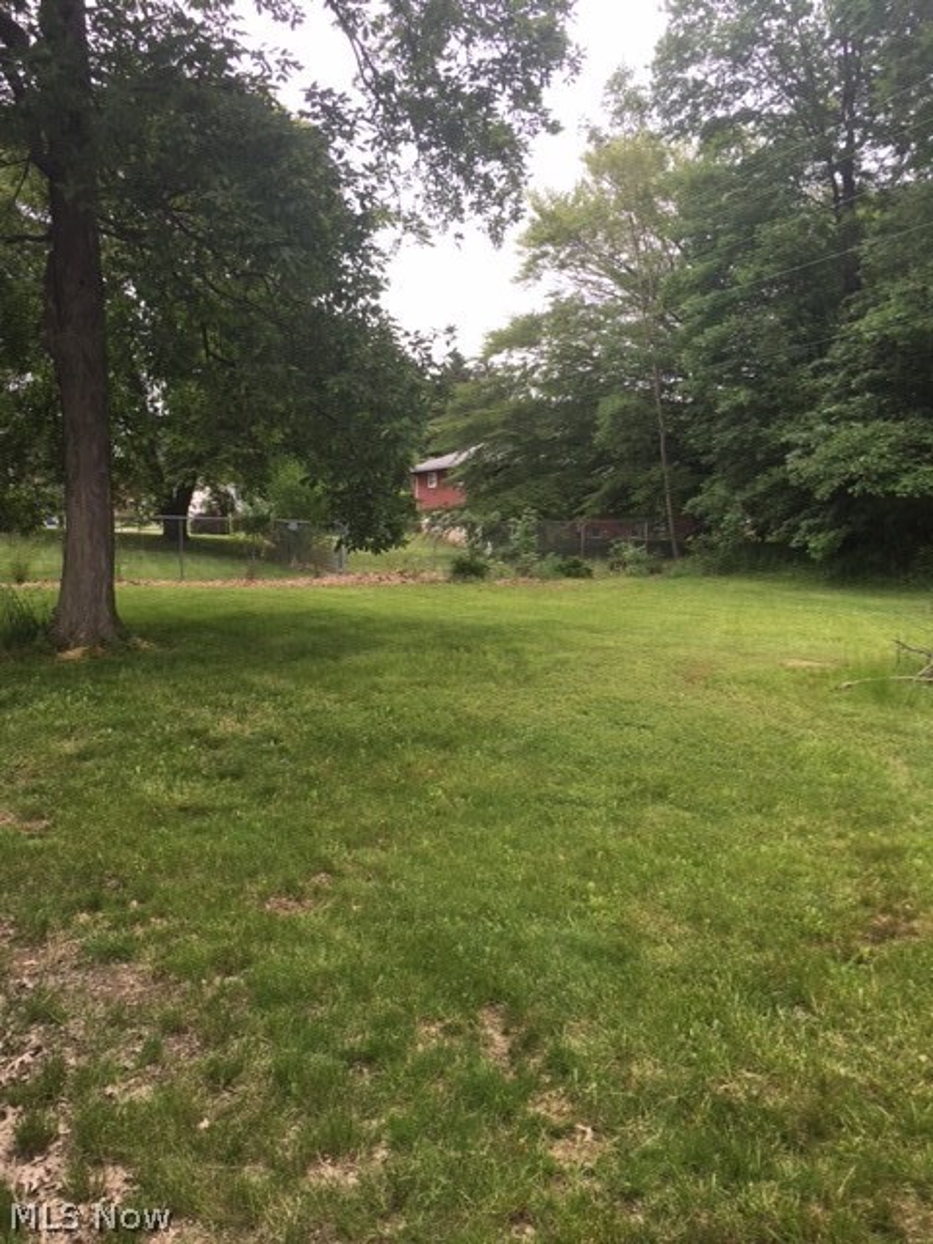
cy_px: 622
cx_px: 466
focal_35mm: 29
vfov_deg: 61.7
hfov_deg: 48.2
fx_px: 1042
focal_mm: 4.15
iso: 32
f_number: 2.2
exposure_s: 1/120
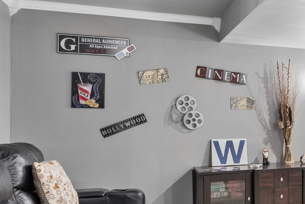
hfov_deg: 33.9
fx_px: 398
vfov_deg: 28.6
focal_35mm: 47
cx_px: 366
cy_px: 129
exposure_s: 1/2
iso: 320
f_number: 8
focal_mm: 12
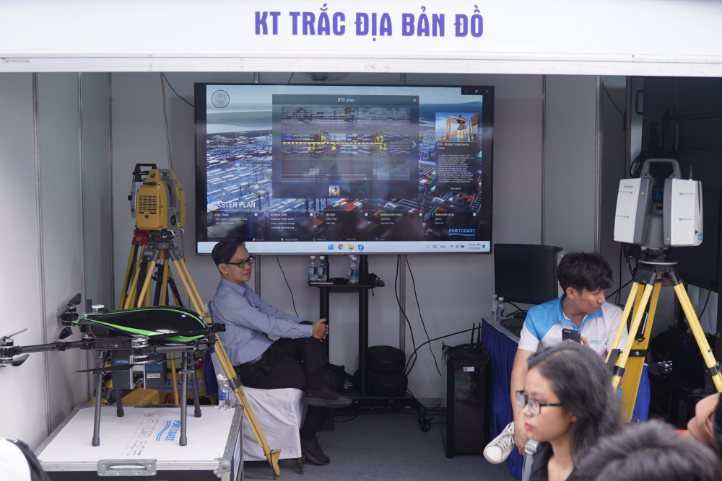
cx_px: 358
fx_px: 862
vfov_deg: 31.2
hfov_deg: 45.4
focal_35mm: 43
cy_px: 241
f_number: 2.8
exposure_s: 1/200
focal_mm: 28
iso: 200
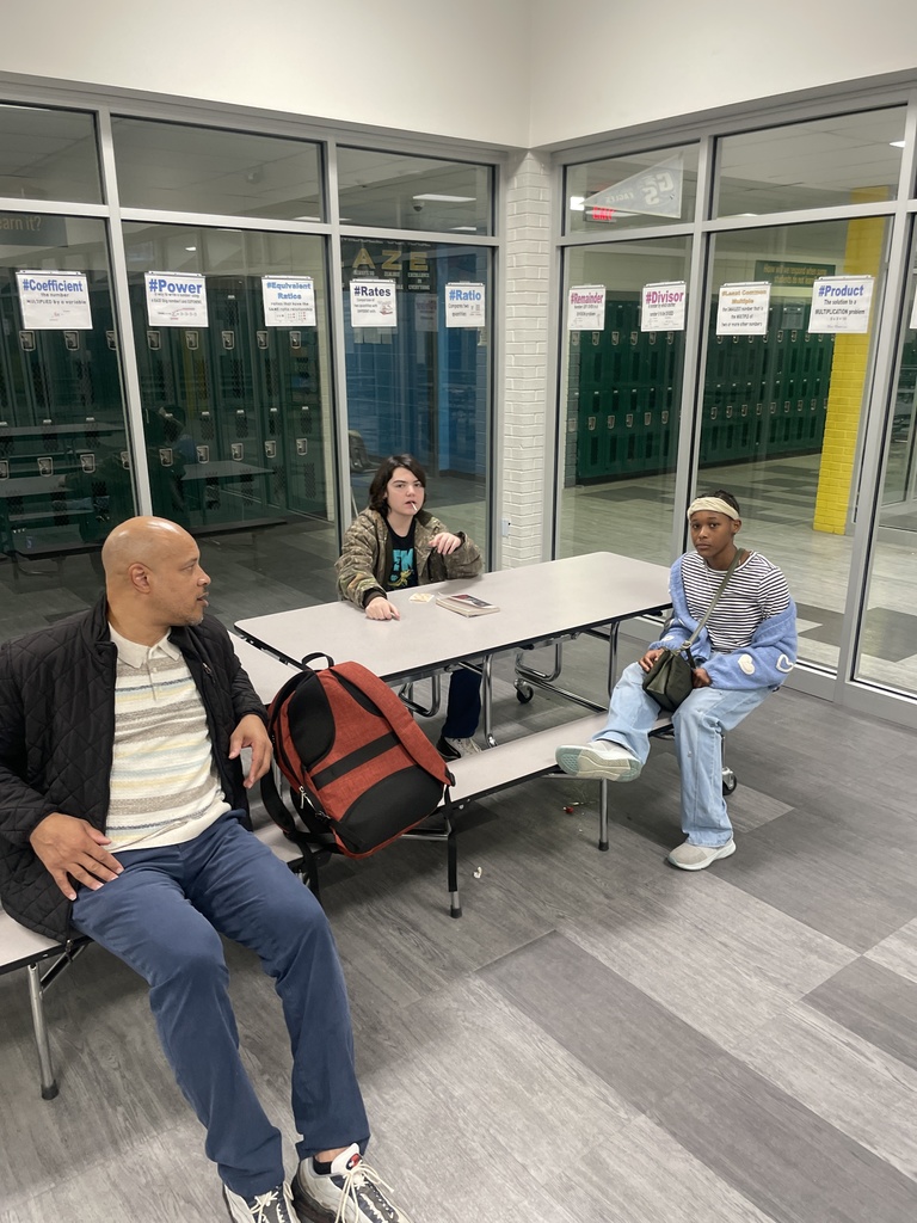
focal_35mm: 26
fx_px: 918
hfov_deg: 53.1
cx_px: 458
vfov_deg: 67.3
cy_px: 612
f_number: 1.6
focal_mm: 4.2
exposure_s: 1/60
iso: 125
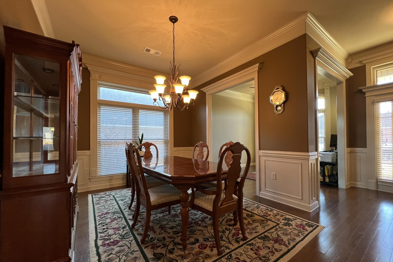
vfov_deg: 81.1
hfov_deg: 104.2
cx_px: 202
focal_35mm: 14
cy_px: 139
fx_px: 153
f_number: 1.8
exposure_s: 1/60
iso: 200
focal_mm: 1.57
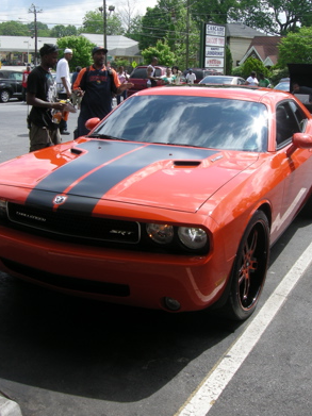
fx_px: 553
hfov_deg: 31.5
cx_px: 154
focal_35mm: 46
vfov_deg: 41.0
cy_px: 164
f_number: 5.4
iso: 64
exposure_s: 1/238
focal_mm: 7.5
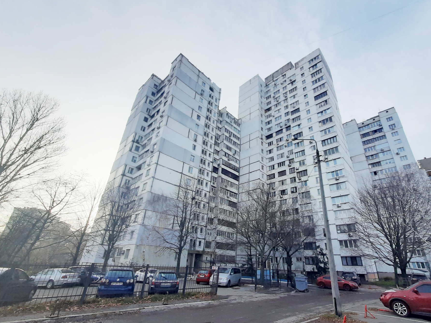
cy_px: 173
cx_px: 232
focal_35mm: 15
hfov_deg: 98.0
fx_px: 187
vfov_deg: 81.6
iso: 40
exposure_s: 1/499
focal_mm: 1.42
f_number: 2.2
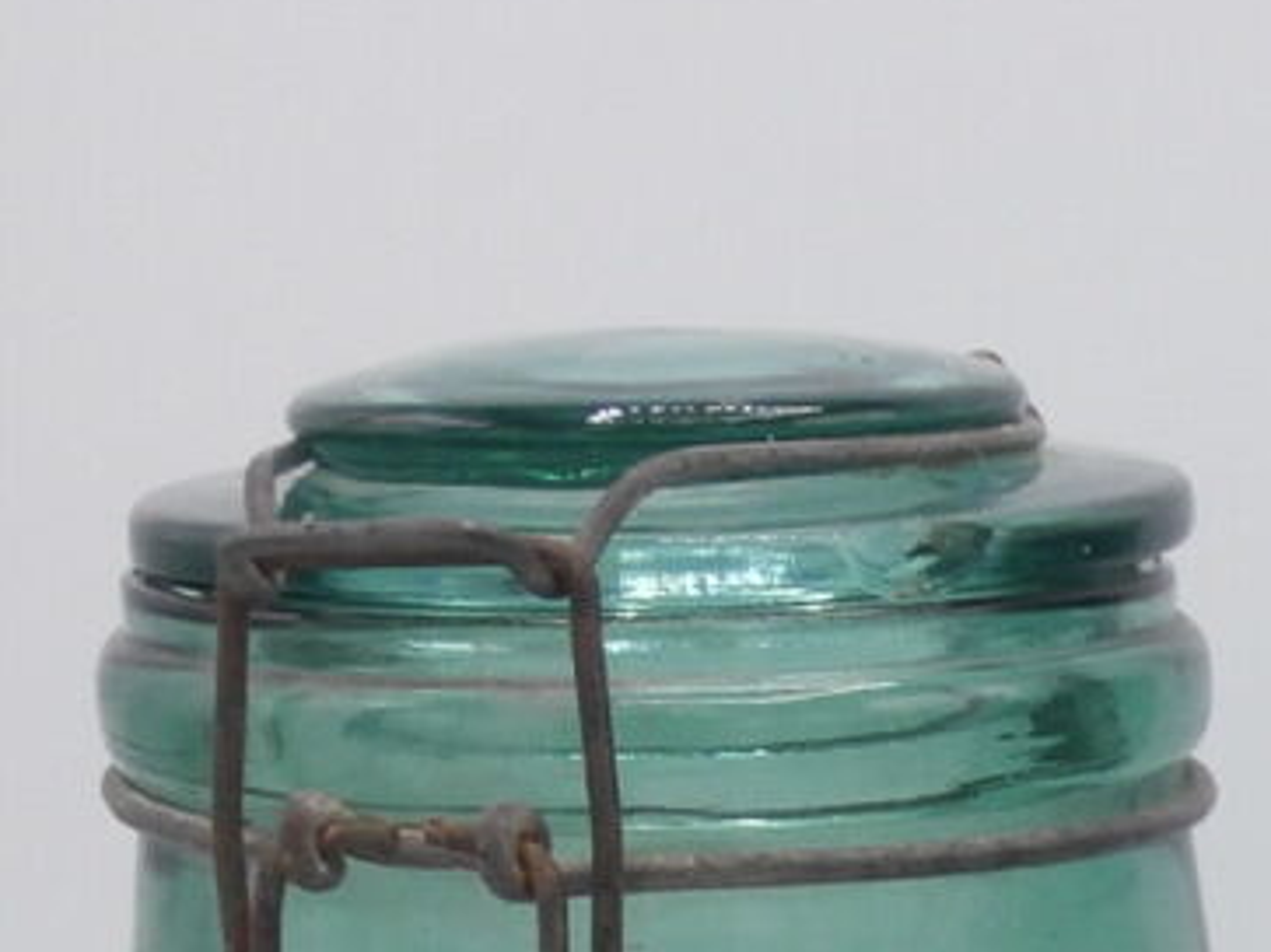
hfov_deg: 13.8
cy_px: 1600
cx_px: 1898
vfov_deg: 10.5
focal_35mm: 134
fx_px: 4918
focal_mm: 6.67
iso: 200
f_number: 3.9
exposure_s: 1/400
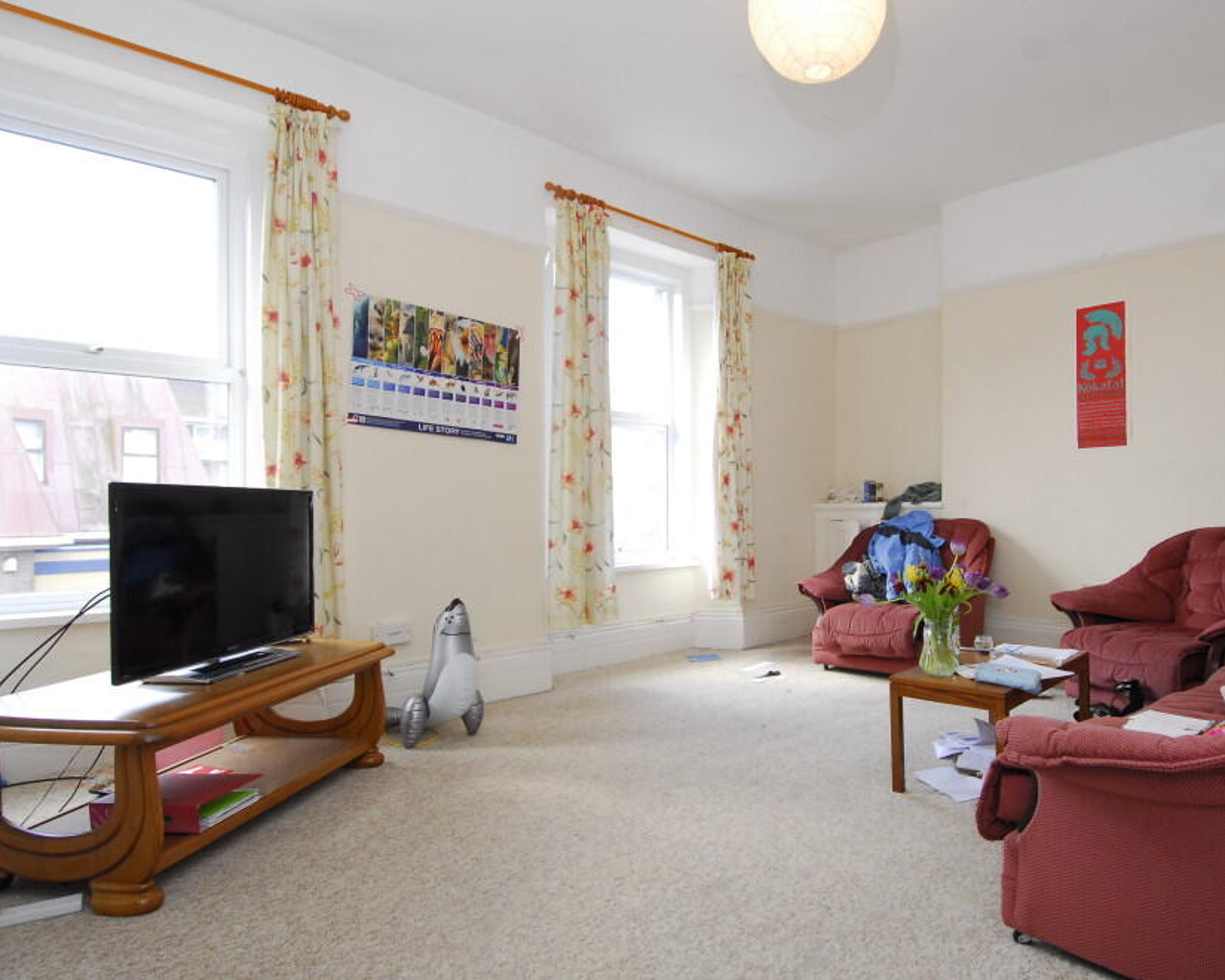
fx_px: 761
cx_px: 723
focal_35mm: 21
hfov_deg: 76.9
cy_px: 492
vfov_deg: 65.5
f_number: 6.3
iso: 640
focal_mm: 12
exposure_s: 1/80
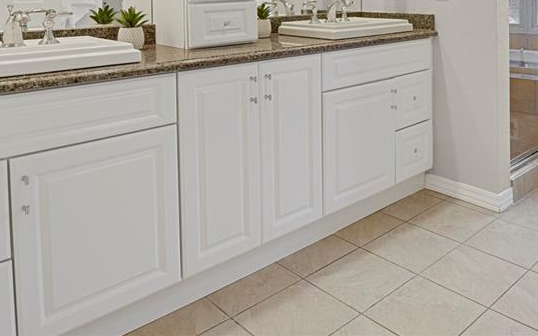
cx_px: 373
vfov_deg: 34.7
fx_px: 484
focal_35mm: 33
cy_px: -4
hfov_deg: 56.5
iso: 250
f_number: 8
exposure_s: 1/1.67
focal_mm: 17
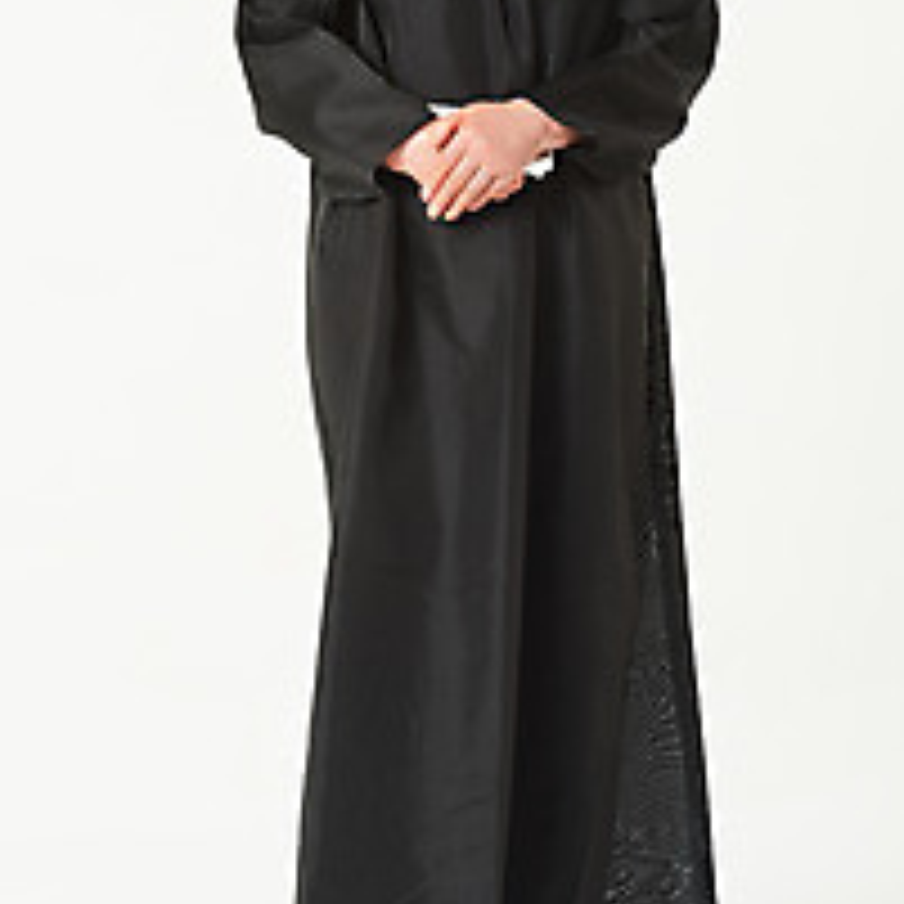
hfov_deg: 10.1
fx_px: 5111
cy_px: 234
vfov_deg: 10.1
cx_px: 483
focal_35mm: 173
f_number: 11
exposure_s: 1/125
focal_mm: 102
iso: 100
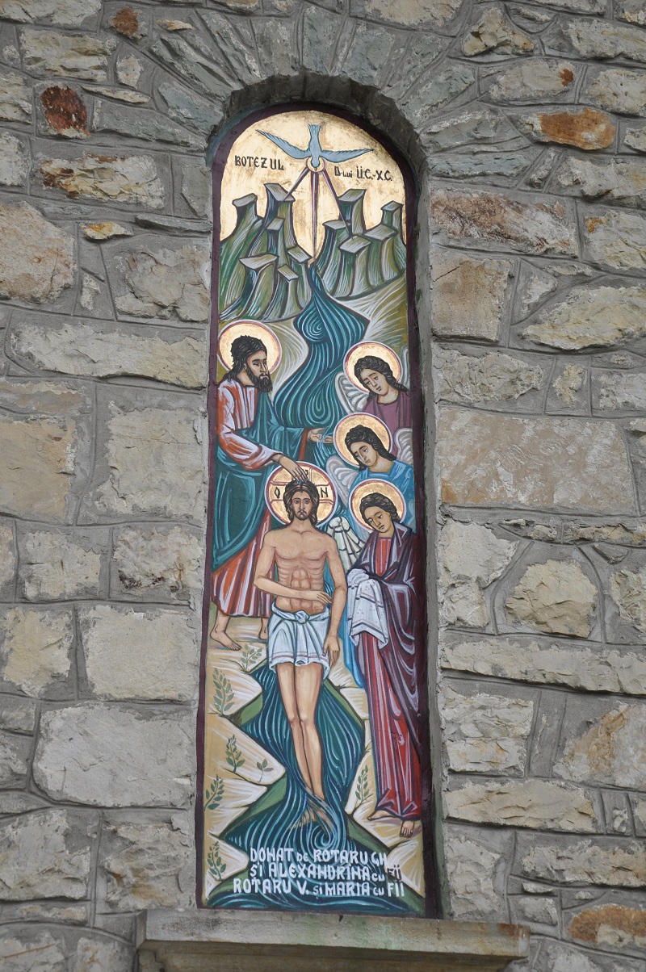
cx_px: 323
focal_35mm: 68
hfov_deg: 20.1
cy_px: 486
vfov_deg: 29.9
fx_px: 1821
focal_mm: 45
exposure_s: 1/200
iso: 200
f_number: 9
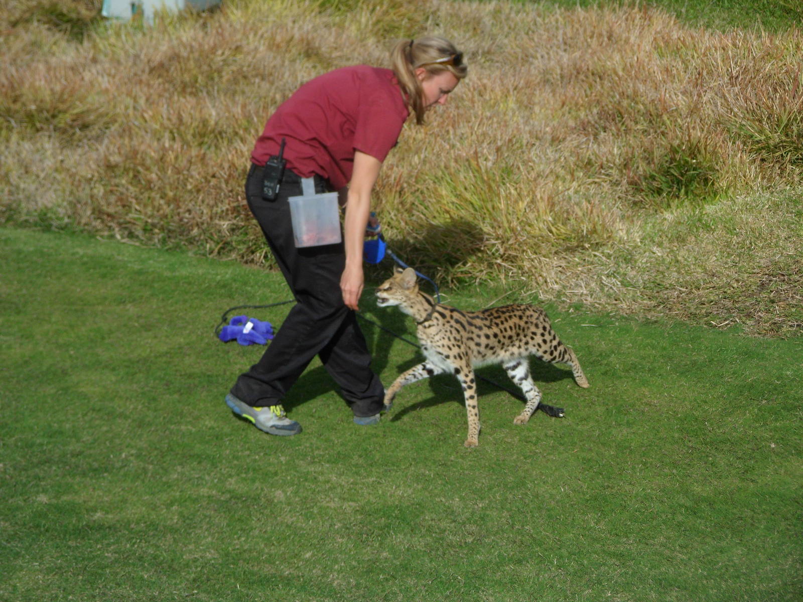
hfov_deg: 18.7
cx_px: 402
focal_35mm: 105
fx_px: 2436
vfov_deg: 14.1
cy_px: 301
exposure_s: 1/500
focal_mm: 17.7
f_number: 5.3
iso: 80
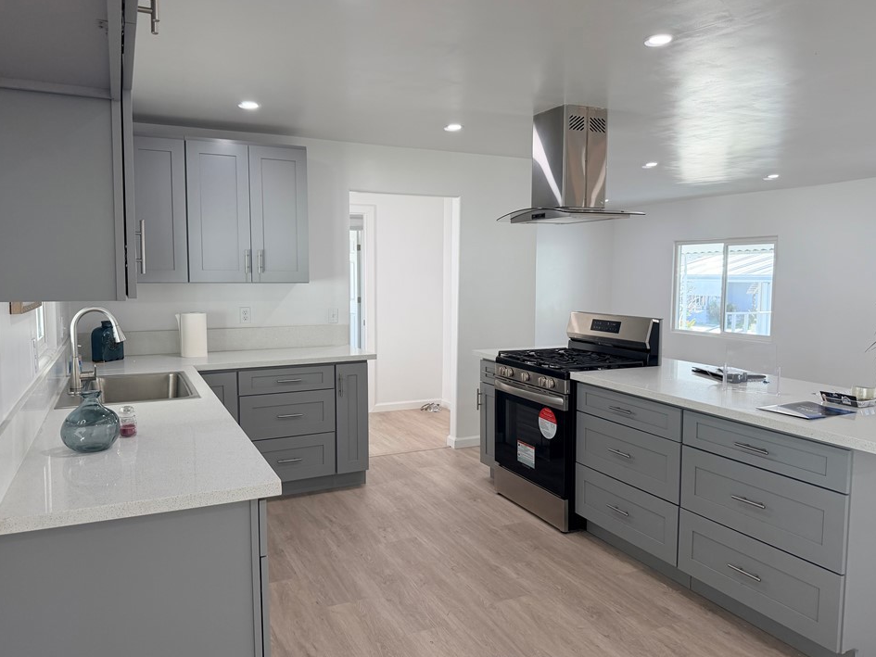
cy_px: 323
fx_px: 658
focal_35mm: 26
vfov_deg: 53.1
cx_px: 435
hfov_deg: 67.3
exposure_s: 1/203
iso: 160
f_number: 1.78
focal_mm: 6.76
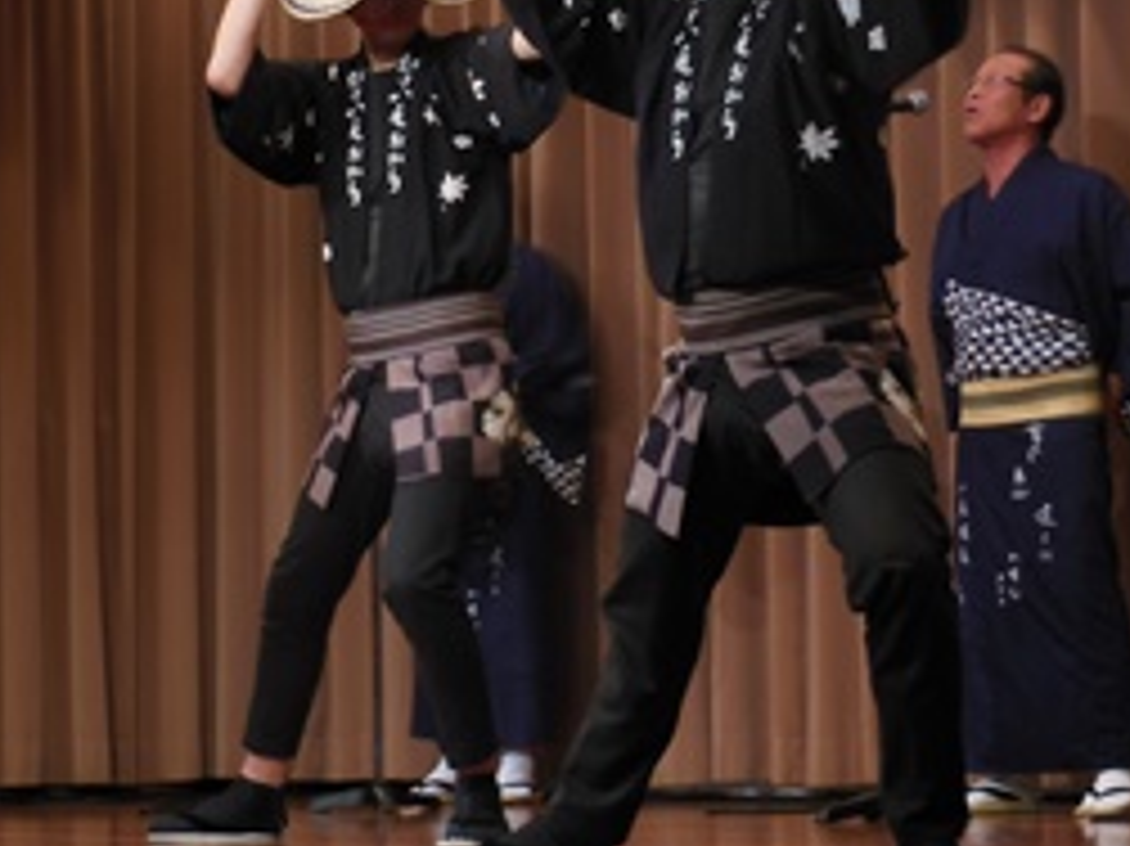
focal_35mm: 143
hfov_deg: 13.8
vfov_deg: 10.4
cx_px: 698
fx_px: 4666
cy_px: 266
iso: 400
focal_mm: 14.3
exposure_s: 1/30
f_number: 5.4
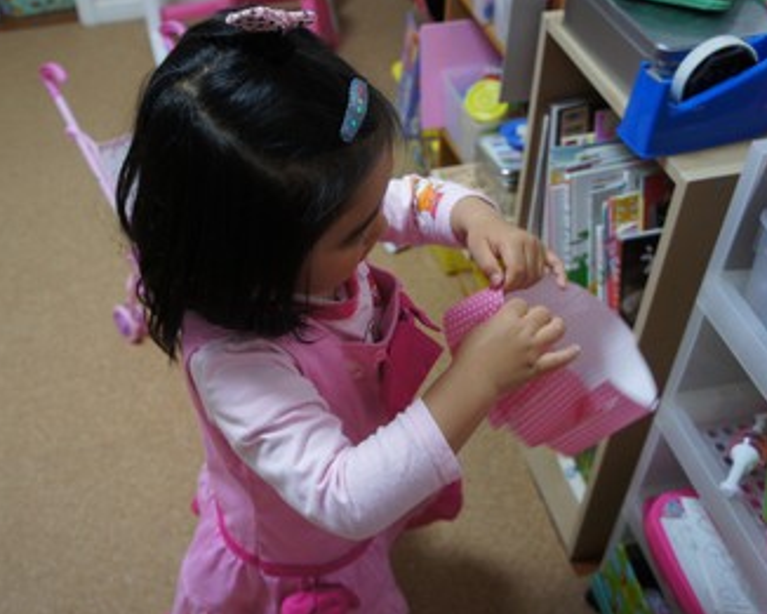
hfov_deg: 47.7
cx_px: 320
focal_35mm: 38
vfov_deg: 39.2
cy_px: 308
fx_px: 863
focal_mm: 22
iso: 1000
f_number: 4
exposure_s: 1/80
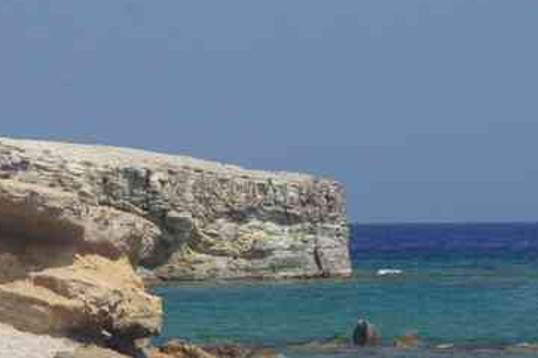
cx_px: 268
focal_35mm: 207
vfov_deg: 6.6
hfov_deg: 9.9
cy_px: 355
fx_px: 3092
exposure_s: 1/100
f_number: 11
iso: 200
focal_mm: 50
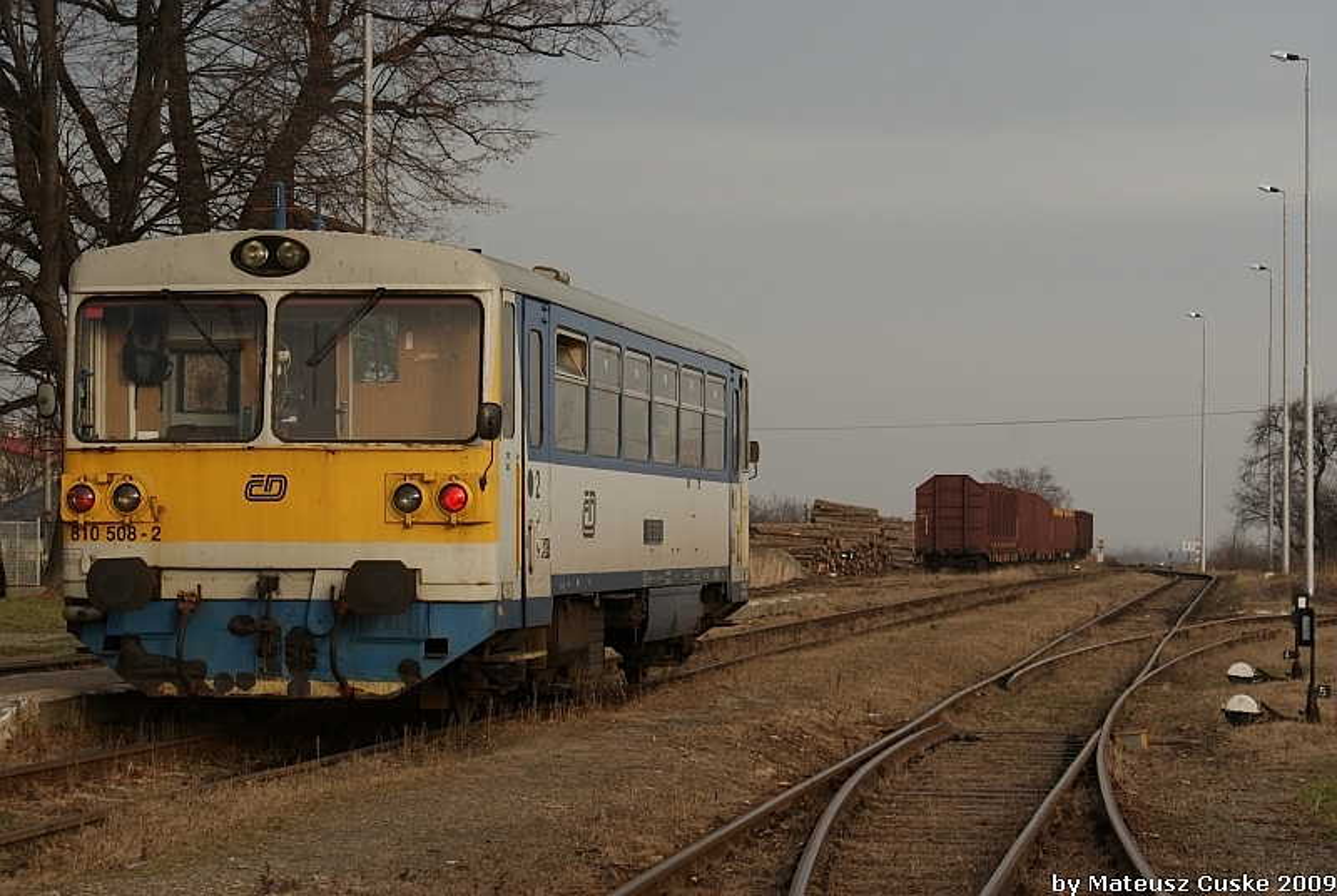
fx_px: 3347
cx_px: 668
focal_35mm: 90
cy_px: 448
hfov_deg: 22.6
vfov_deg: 15.2
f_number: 7.1
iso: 100
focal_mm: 60
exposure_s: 1/160
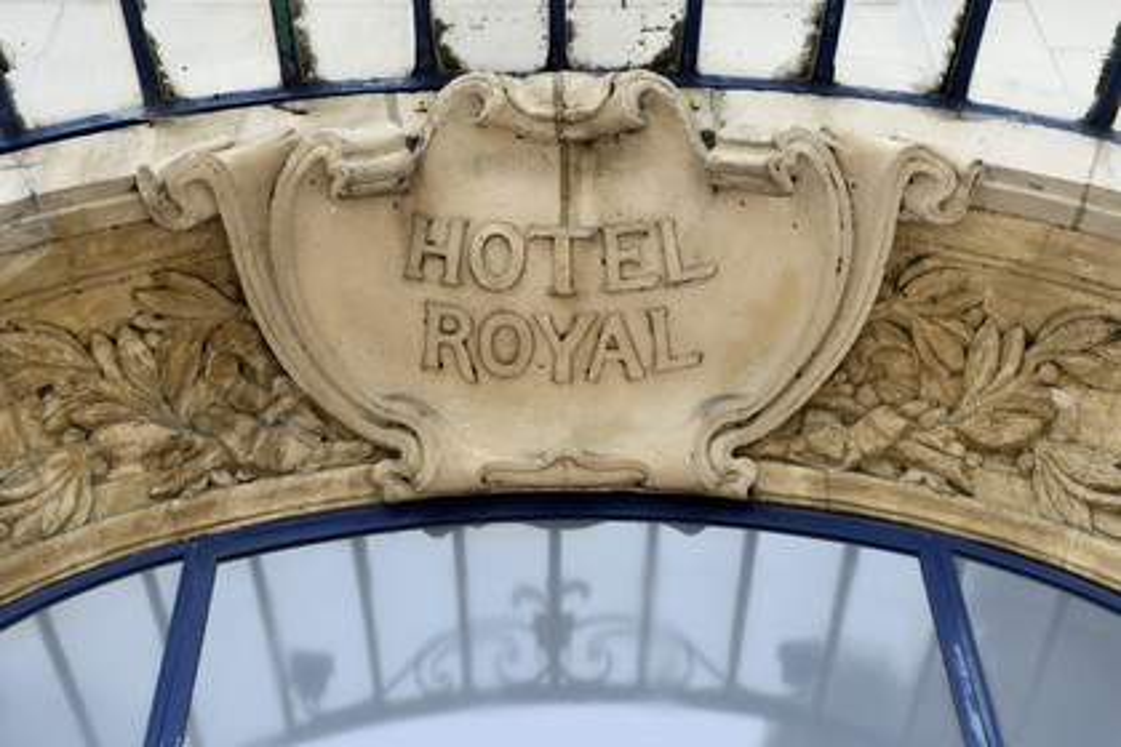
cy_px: 374
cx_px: 560
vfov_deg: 28.1
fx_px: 1495
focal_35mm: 48
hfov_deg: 41.1
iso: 400
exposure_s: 1/125
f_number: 6.3
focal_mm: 48
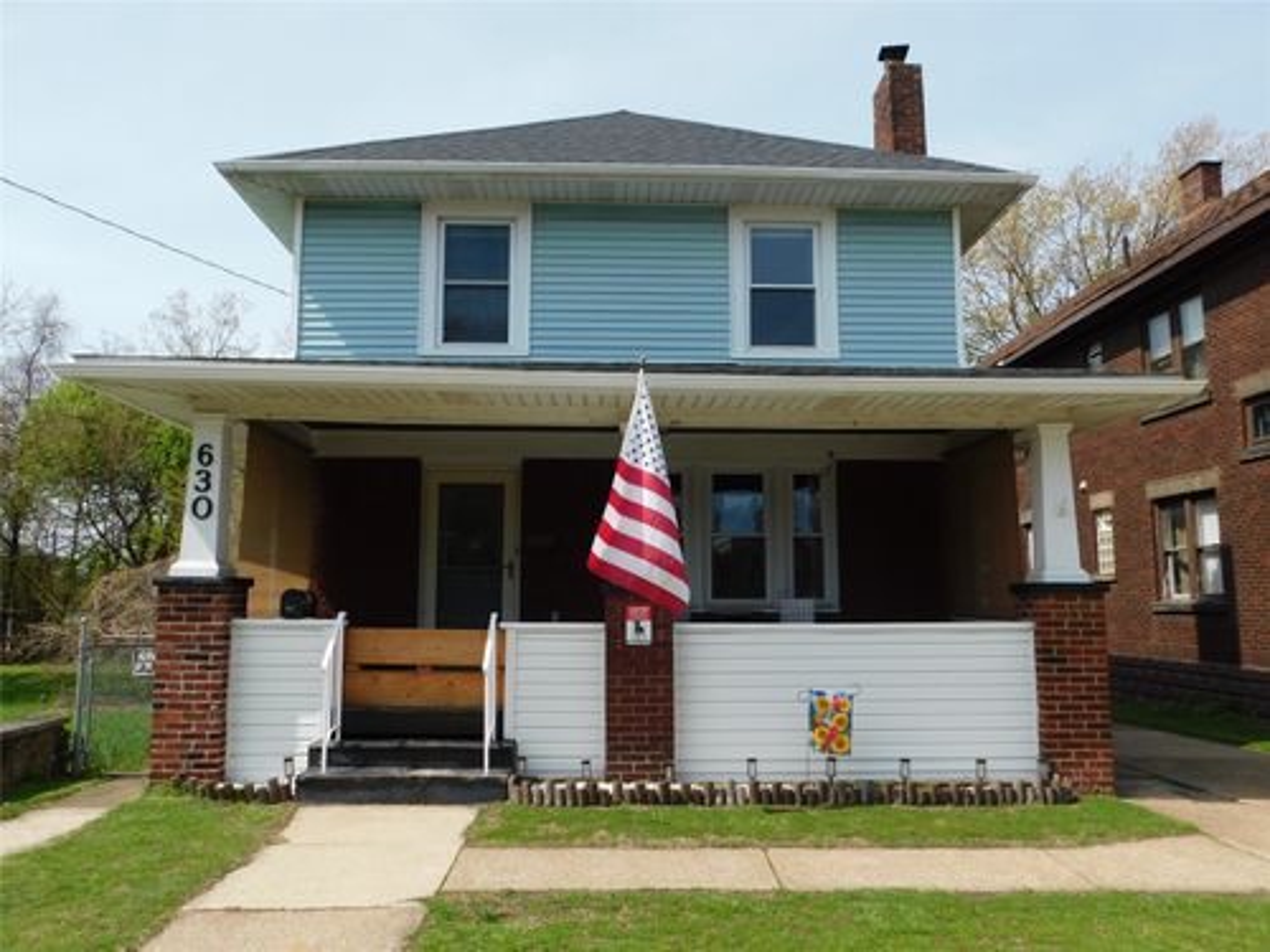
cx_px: 635
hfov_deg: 63.4
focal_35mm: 28
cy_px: 476
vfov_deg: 49.7
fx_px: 1027
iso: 125
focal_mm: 4.9
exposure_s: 1/1250
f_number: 3.2
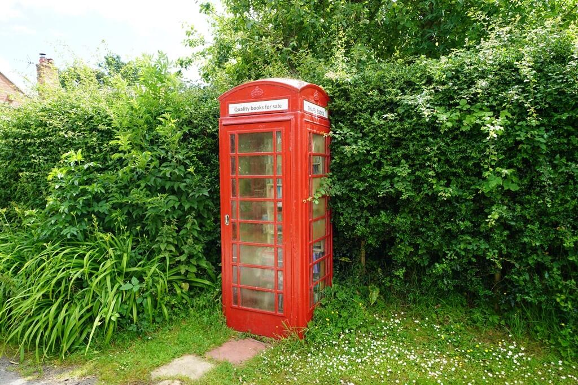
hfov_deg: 73.7
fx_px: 385
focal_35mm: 24
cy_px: 192
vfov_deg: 53.1
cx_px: 289
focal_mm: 24
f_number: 5.6
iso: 100
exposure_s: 1/80
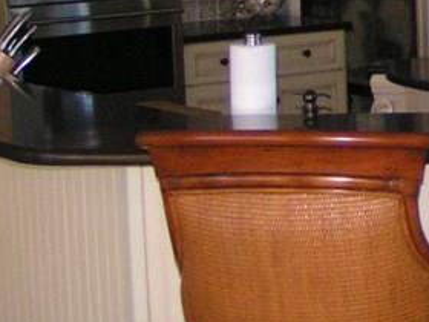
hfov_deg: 13.5
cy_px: -77
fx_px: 1723
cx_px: 601
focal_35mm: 139
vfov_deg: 10.5
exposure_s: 1/40
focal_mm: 5.8
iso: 200
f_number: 2.8
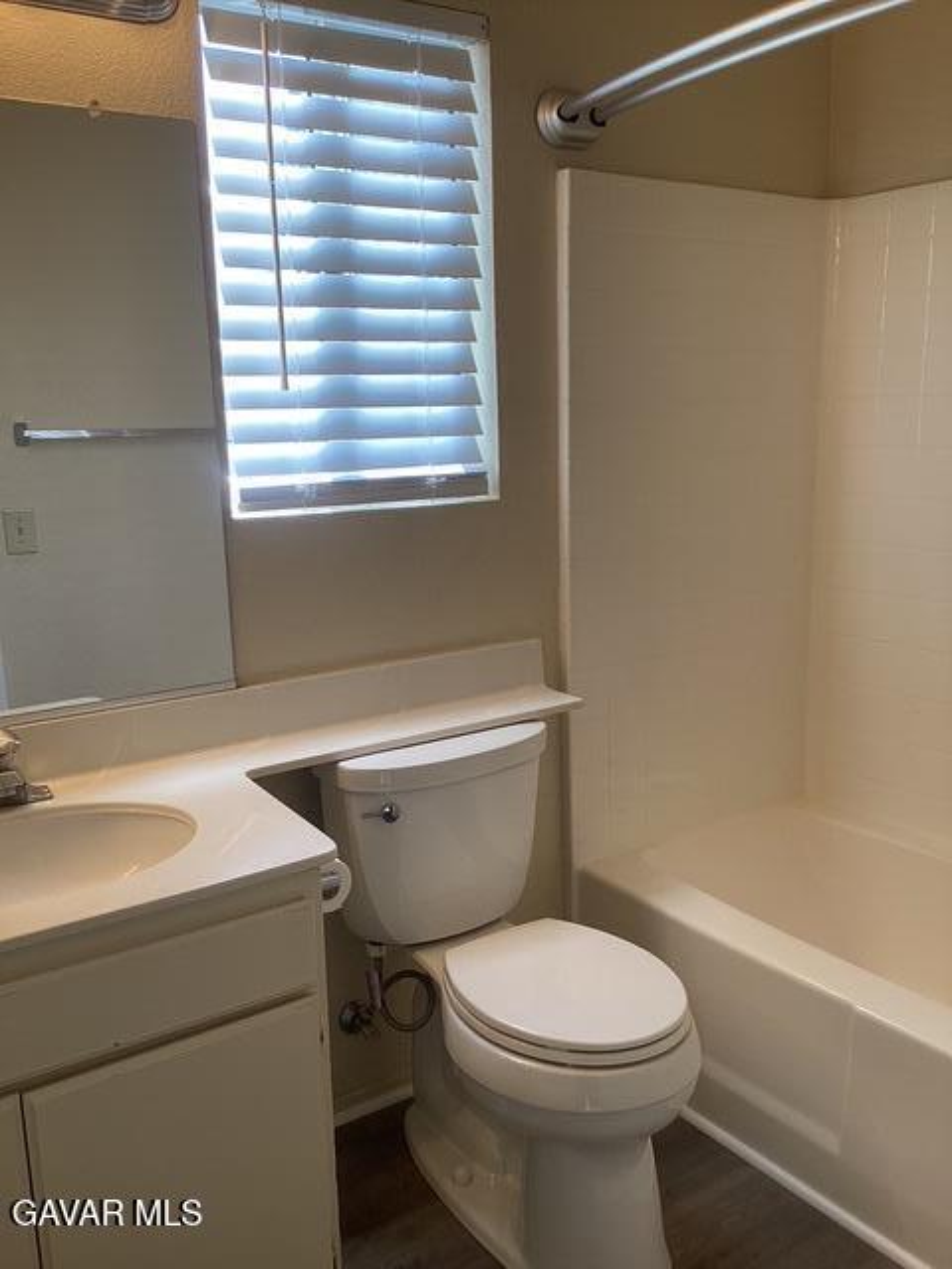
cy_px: 634
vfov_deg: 58.4
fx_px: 1137
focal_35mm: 31
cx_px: 476
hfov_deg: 45.4
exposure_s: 1/120
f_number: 2.4
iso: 50
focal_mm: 3.3
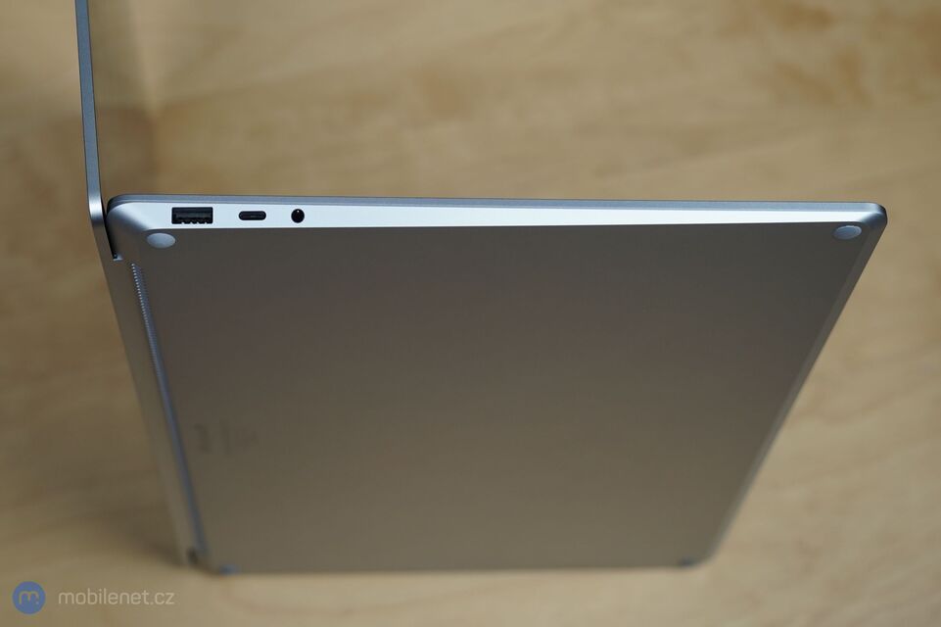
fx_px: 1150
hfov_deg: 44.5
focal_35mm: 44
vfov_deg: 30.5
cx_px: 470
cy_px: 314
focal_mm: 44
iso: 640
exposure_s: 1/250
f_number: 4
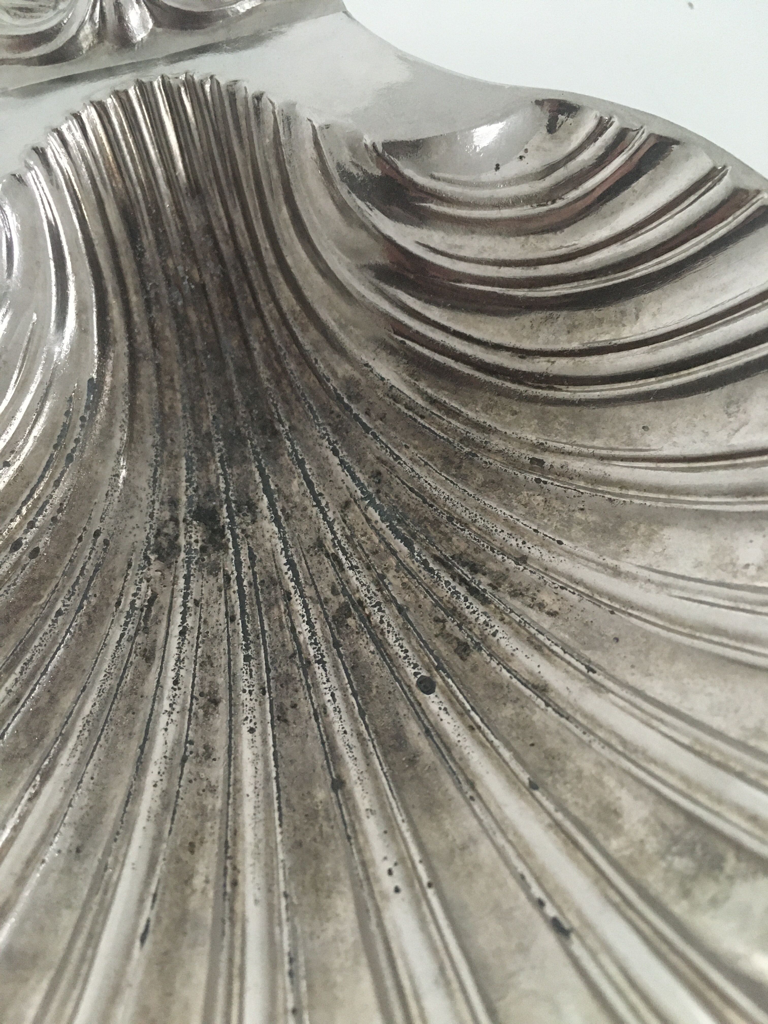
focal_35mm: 29
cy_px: 512
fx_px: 858
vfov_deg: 61.7
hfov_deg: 48.2
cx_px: 384
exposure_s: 1/17
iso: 250
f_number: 2.2
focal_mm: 4.15
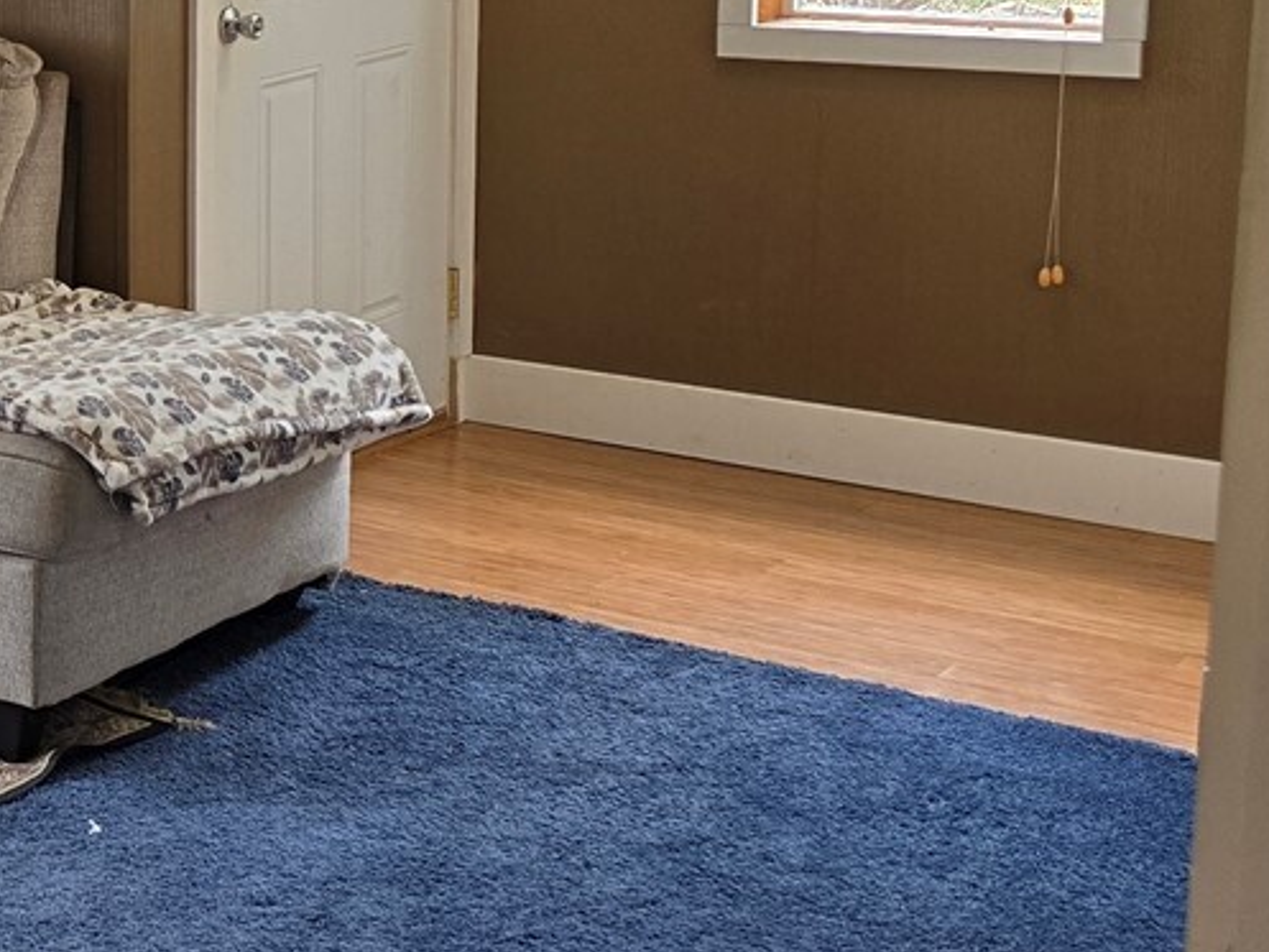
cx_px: -577
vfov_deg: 19.7
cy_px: 214
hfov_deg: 22.2
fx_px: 2713
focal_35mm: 74
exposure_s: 1/120
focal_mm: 6.3
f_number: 1.7
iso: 125
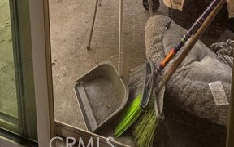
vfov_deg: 23.6
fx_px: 210
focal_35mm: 33
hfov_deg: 57.9
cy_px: -105
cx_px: 99
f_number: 2.2
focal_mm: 2.22
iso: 80
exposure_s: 1/99
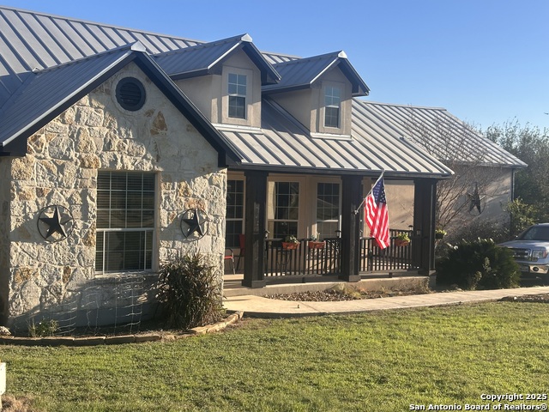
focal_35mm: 48
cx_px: 274
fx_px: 761
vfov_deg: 30.3
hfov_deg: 39.7
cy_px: 206
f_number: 1.78
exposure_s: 1/2667
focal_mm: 6.86
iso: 64
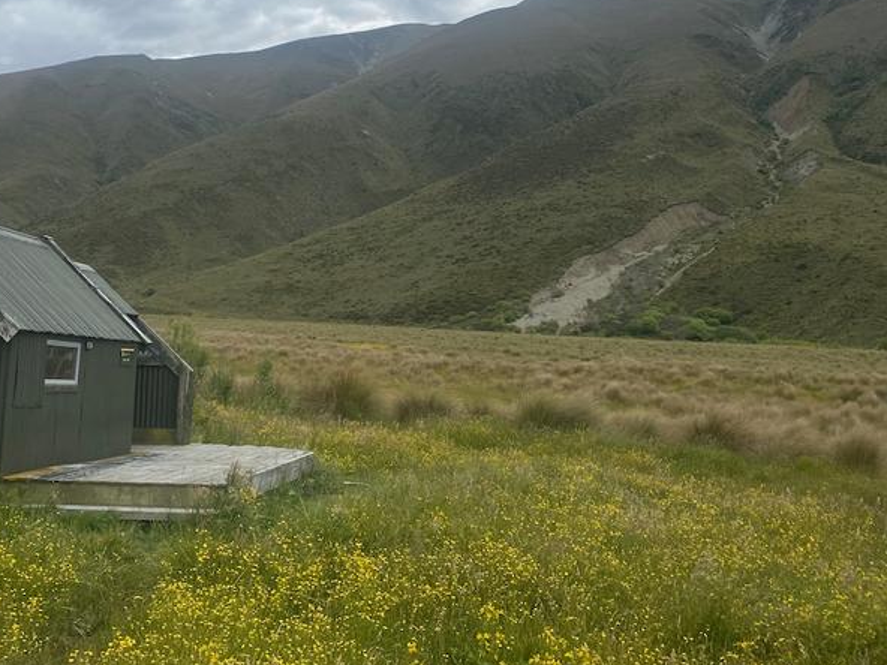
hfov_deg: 41.3
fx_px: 1153
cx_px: 265
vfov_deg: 31.3
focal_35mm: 45
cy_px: 121
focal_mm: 4.25
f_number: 1.8
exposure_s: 1/4115
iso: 32
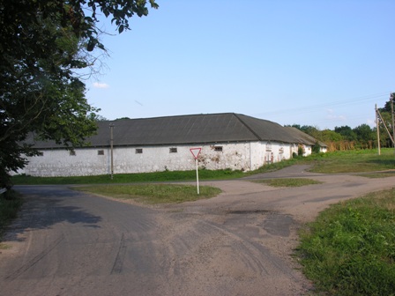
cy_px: 148
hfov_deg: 46.8
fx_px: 456
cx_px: 198
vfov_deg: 36.0
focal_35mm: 40
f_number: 5.8
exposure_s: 1/148
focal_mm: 10.2
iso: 50
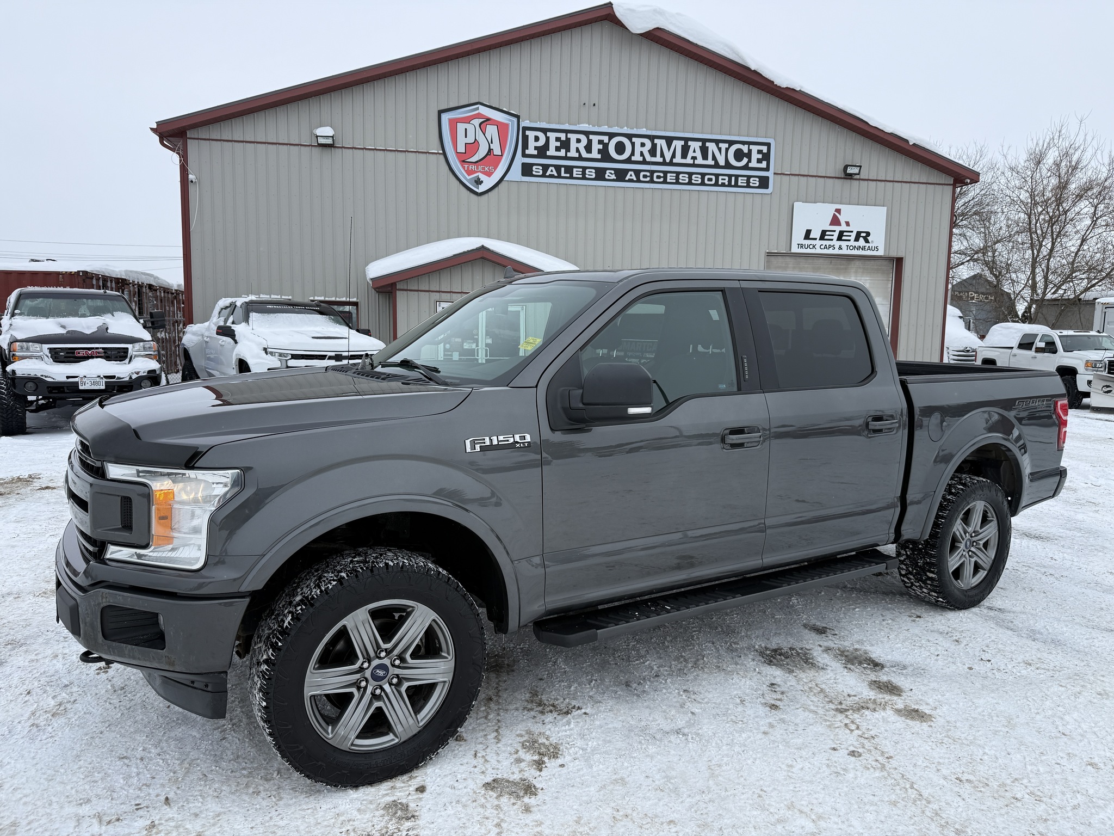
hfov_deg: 71.6
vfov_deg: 56.8
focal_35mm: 24
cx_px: 557
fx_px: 772
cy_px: 418
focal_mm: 6.76
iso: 80
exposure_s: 1/3279
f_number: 1.78
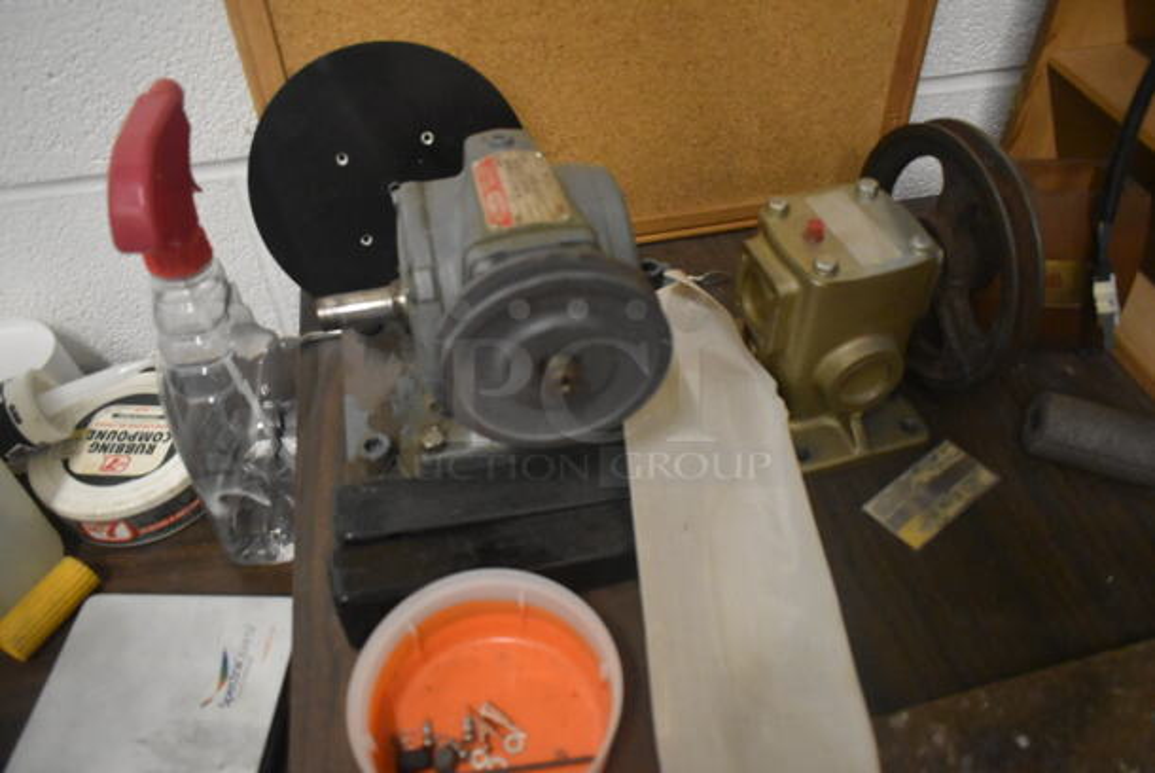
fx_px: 867
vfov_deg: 48.0
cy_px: 386
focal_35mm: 27
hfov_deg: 67.3
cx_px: 578
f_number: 3.5
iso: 5600
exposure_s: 1/125
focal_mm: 18
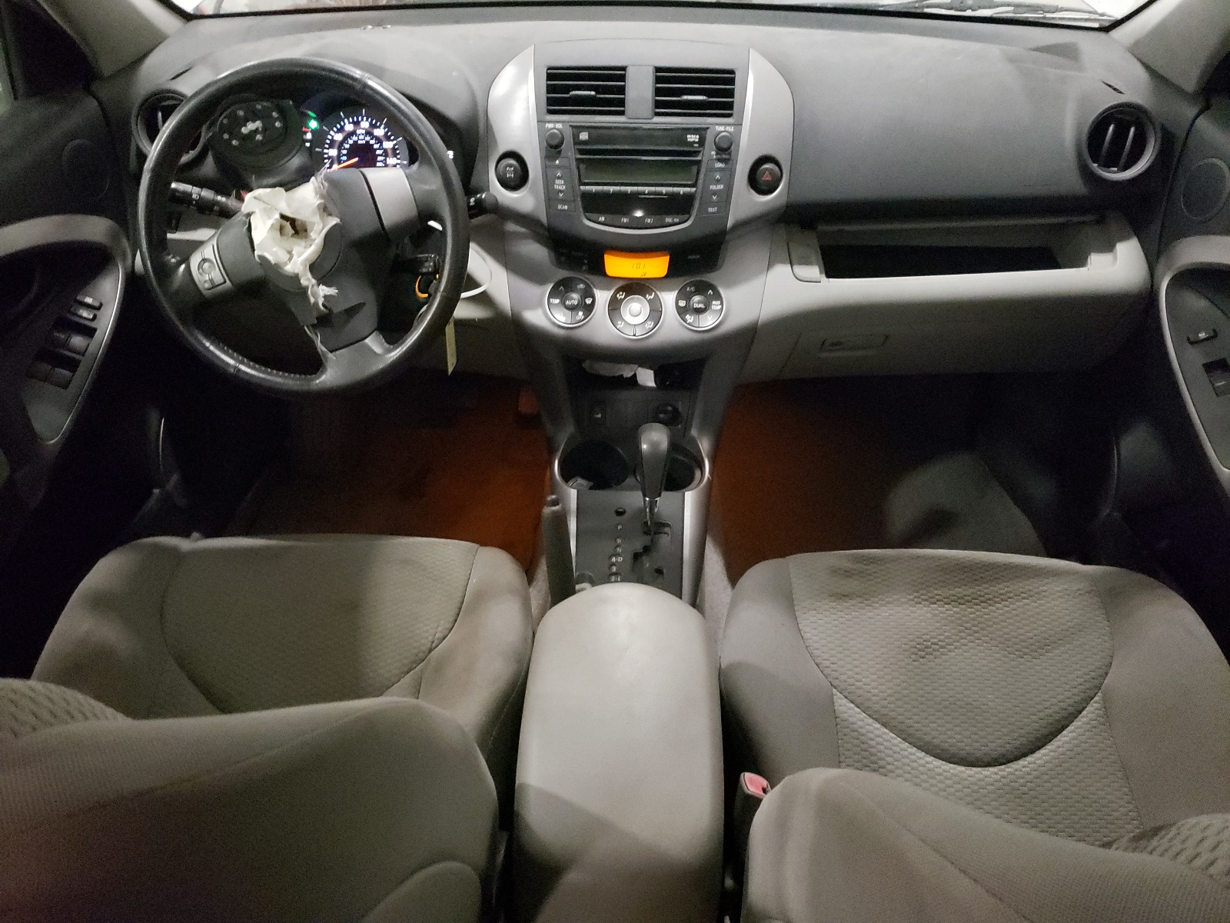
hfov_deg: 67.3
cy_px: 462
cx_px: 615
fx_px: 924
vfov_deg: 53.1
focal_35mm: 26
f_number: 1.5
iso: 993
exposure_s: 1/24
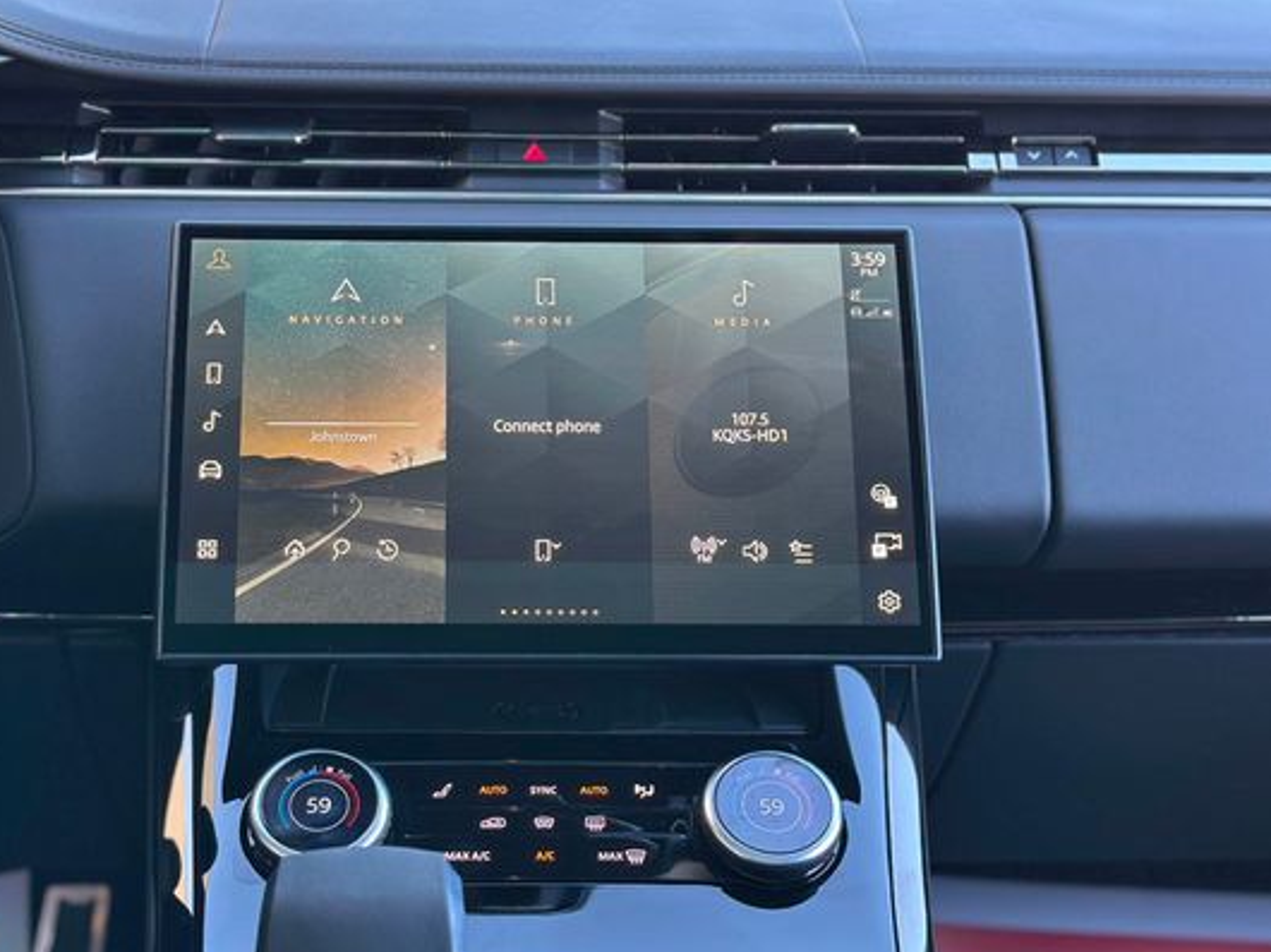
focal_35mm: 58
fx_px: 2129
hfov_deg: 33.2
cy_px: 492
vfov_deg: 25.2
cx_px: 520
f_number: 1.78
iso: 125
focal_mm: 6.86
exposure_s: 1/50
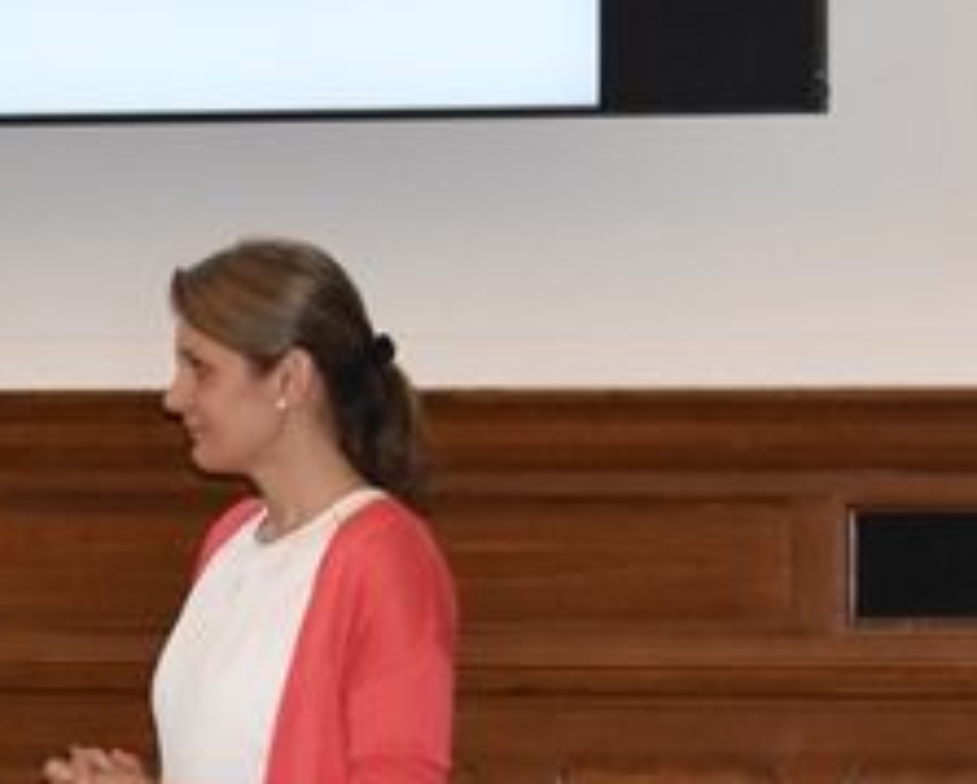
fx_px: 10283
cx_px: -600
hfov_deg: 5.4
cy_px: 493
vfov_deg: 4.4
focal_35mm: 355
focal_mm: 55
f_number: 8
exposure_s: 1/100
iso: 2800
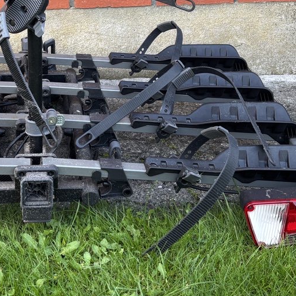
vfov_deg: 23.7
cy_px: 68
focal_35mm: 72
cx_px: 58
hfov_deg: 23.6
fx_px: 697
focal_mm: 5.96
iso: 40
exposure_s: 1/121
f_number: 1.6
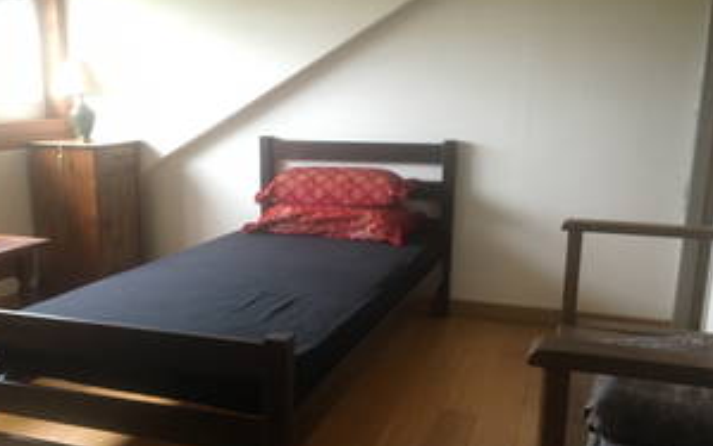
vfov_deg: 34.3
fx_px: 719
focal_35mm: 37
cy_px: 270
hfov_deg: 52.7
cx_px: 322
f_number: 2.2
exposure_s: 1/20
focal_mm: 4.15
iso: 200
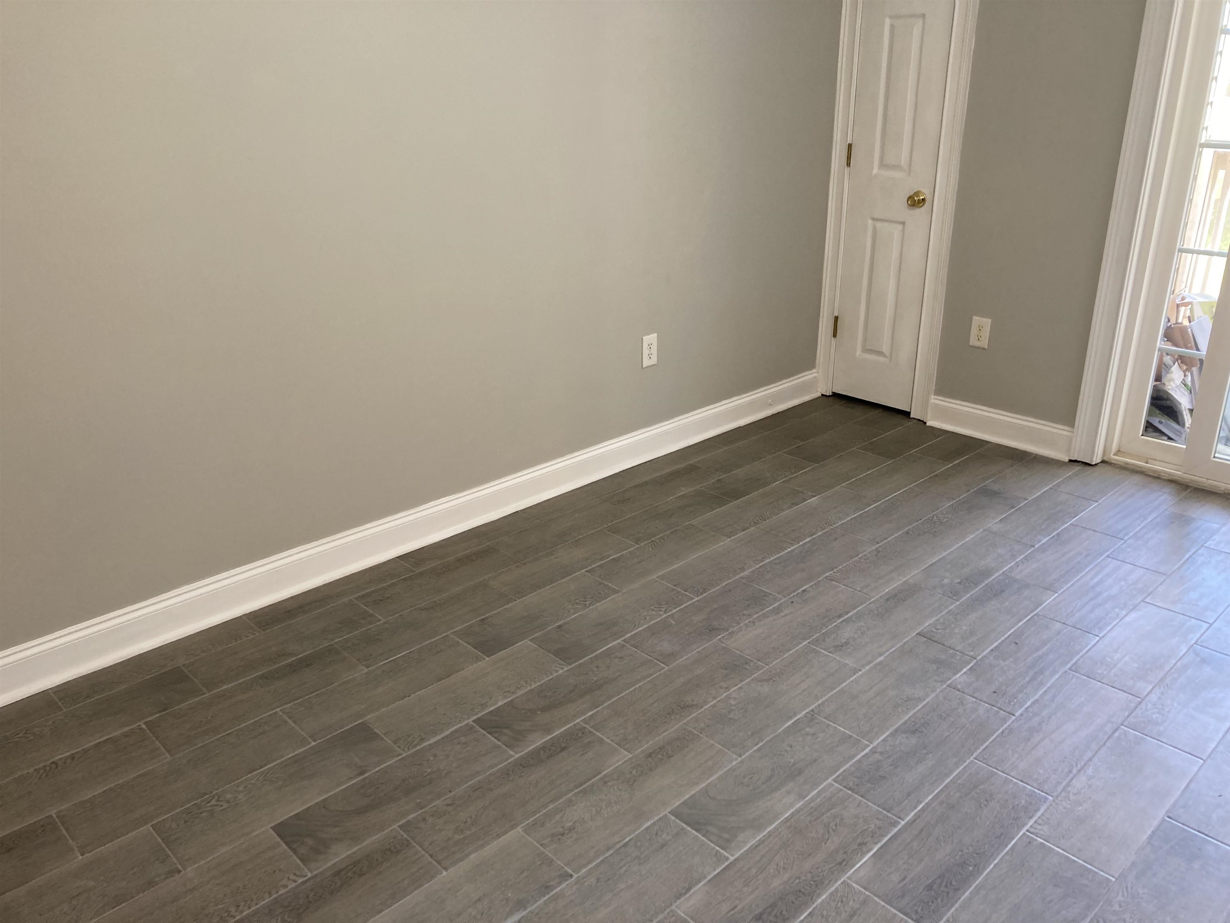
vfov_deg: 49.7
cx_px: 615
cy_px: 462
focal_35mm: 28
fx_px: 995
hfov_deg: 63.4
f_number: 1.8
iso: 100
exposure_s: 1/60
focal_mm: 3.99
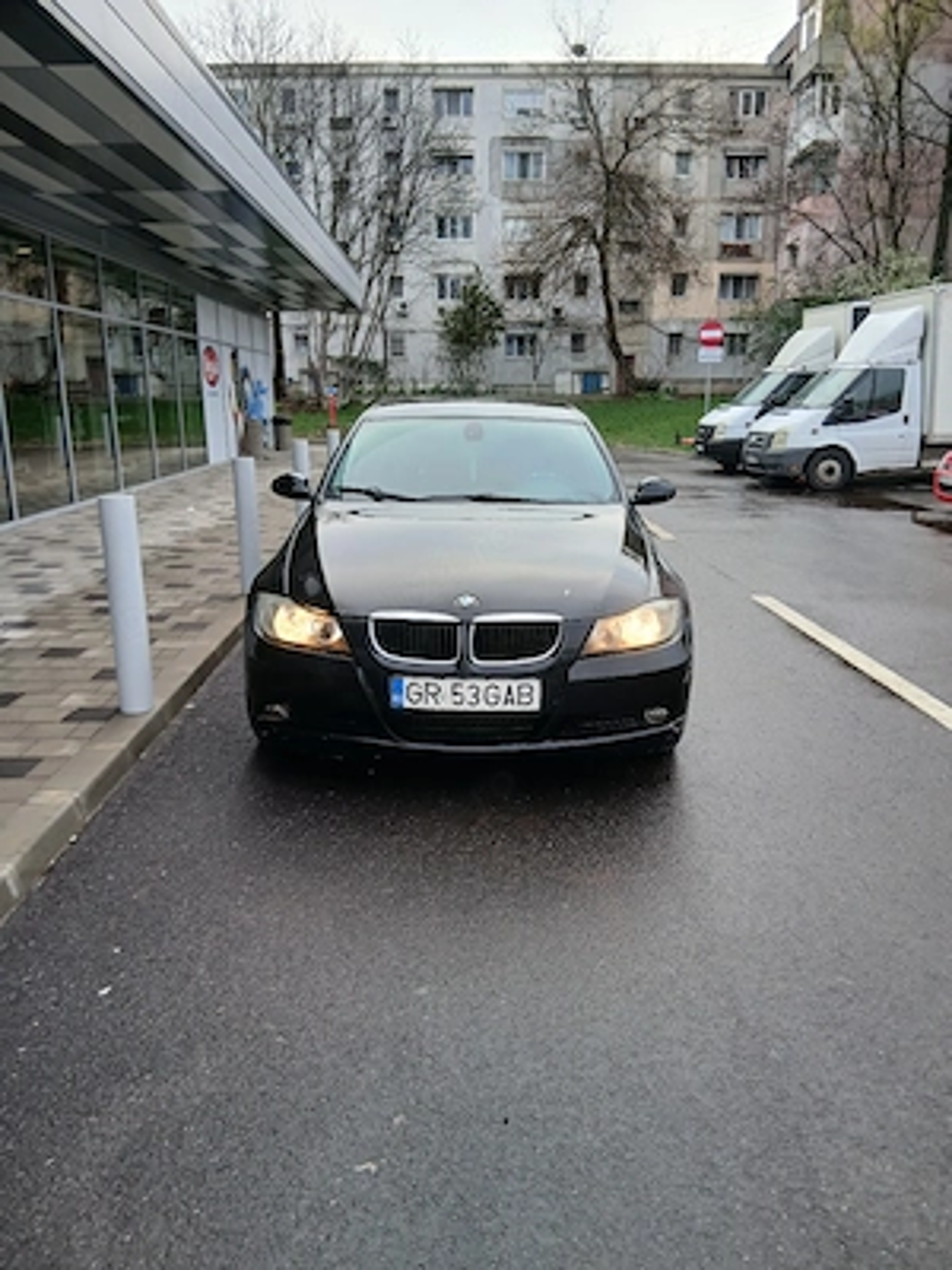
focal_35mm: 26
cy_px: 635
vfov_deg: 67.3
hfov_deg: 53.1
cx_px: 476
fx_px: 953
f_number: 1.8
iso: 32
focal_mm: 3.98
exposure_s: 1/101
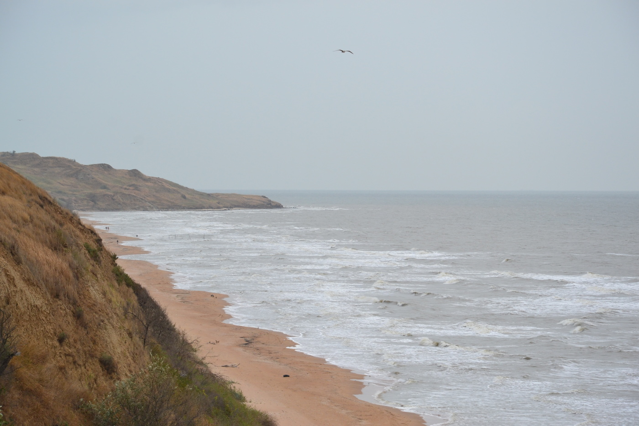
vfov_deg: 8.7
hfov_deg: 13.0
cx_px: 320
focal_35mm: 158
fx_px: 2795
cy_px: 213
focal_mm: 105
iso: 400
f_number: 10
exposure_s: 1/320
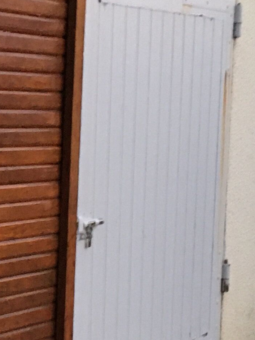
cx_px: -94
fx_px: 1218
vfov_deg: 15.8
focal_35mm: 124
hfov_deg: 11.6
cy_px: 268
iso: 200
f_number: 2.2
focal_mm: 4.15
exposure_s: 1/17
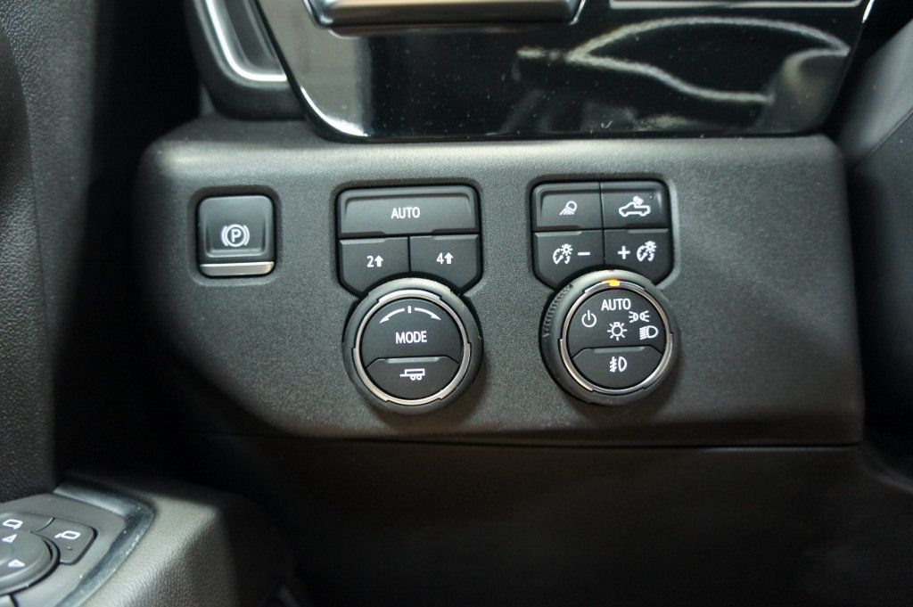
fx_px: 684
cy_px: 304
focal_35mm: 27
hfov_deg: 67.4
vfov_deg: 47.9
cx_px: 456
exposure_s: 1/5
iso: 1600
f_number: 3.5
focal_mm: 18
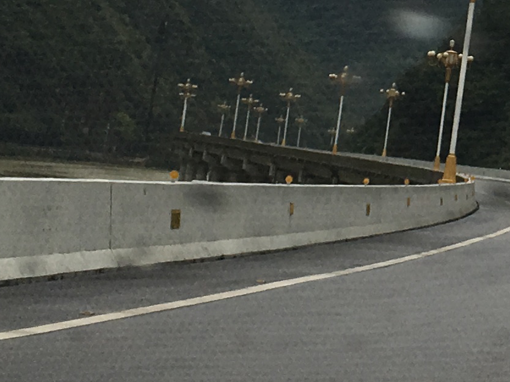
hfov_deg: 13.6
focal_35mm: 140
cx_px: 646
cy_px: -93
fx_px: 2062
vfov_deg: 10.4
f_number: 2.2
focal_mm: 4.15
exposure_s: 1/259
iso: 25
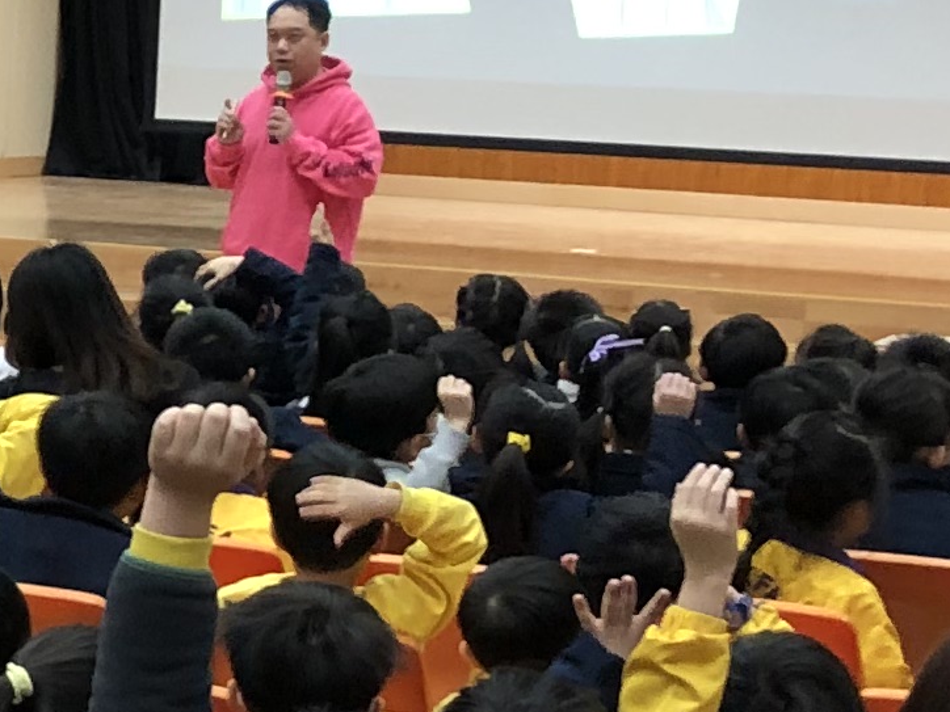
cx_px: -785
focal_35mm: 156
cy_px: 260
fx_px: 4281
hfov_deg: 11.7
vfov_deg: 9.5
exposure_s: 1/17
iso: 50
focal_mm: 4
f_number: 1.8
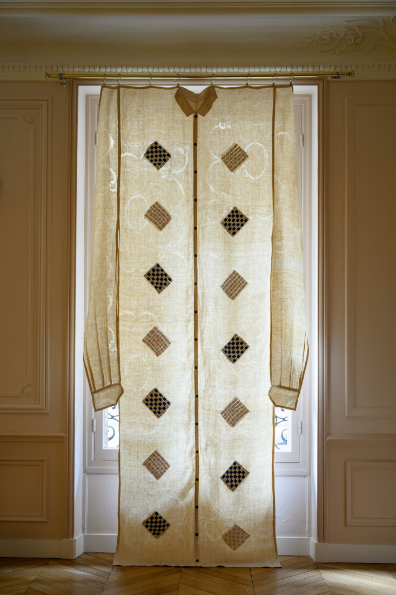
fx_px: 693
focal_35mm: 42
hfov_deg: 31.9
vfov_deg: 46.4
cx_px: 198
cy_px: 298
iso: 160
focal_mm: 42
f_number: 3.2
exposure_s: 1/25
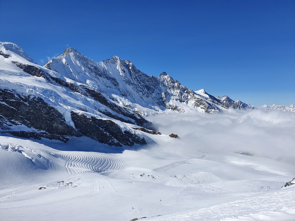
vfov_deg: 53.1
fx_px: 222
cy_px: 110
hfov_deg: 67.3
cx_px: 148
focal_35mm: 26
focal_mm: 4.32
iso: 50
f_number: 2.4
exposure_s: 1/3672
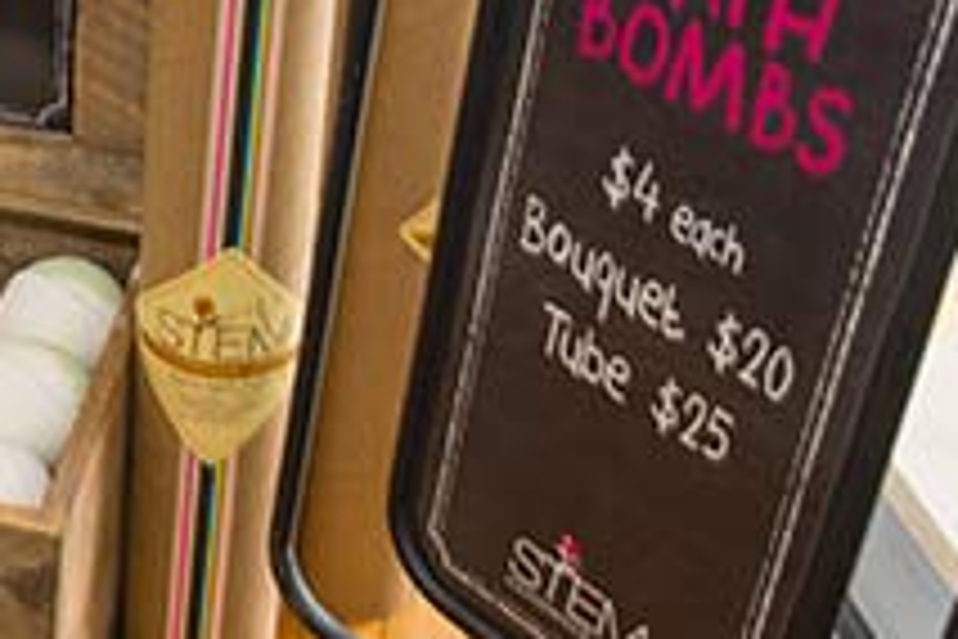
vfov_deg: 15.7
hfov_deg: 21.8
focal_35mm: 87
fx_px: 2315
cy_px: 250
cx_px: -171
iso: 200
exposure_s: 1/60
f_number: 4.8
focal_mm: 32
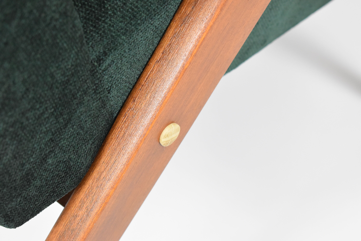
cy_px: 120
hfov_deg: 24.6
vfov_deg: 16.6
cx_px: 180
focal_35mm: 82
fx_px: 828
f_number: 5.6
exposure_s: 1/125
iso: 3200
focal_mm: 55
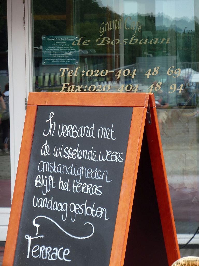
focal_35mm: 169
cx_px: 100
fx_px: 1295
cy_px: 133
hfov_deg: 8.8
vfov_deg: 11.7
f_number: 4.5
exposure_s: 1/100
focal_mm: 27.8
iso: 80
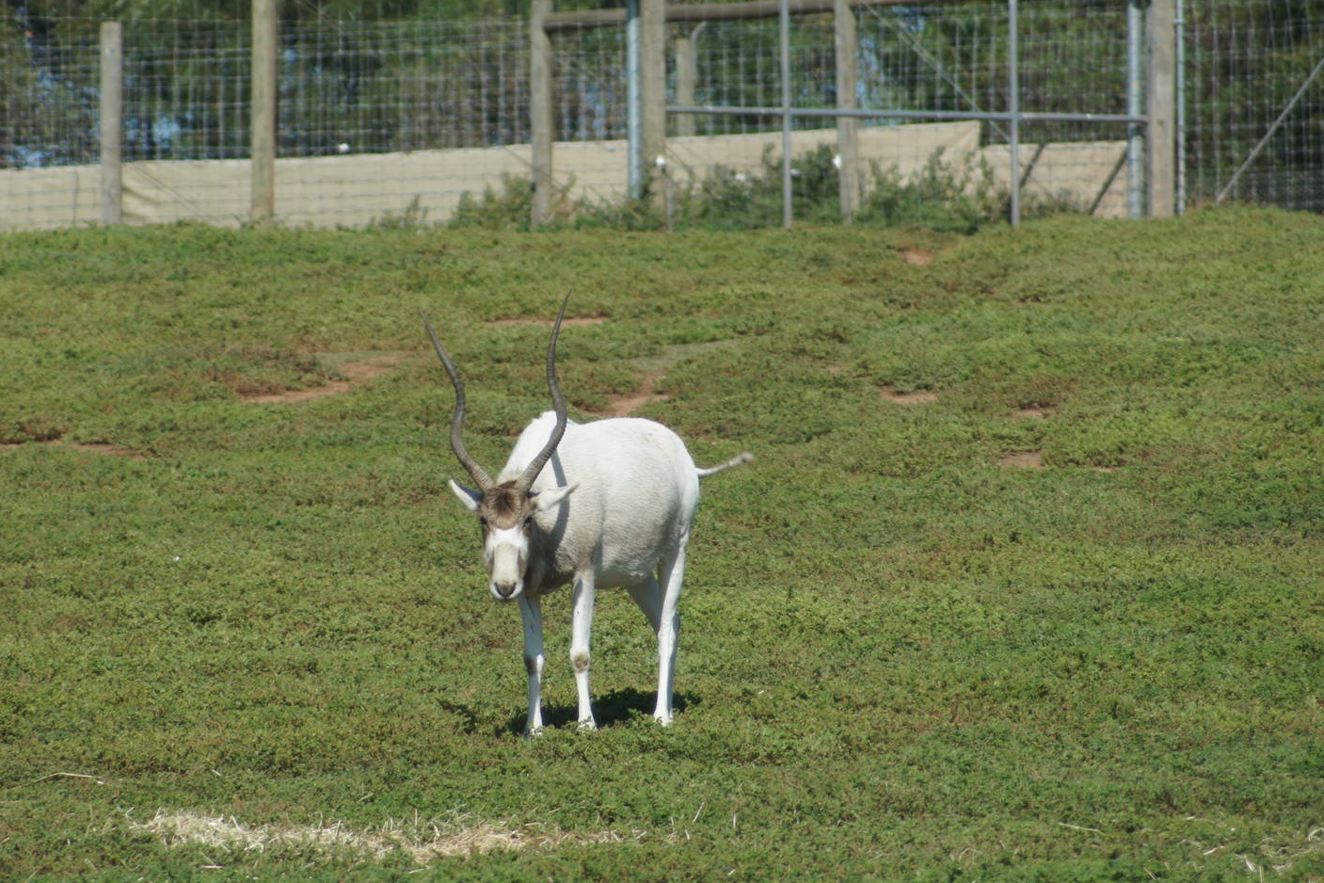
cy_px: 454
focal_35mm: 358
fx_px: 13165
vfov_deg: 3.8
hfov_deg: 5.8
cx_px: 579
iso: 125
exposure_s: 1/400
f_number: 5.6
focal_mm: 210
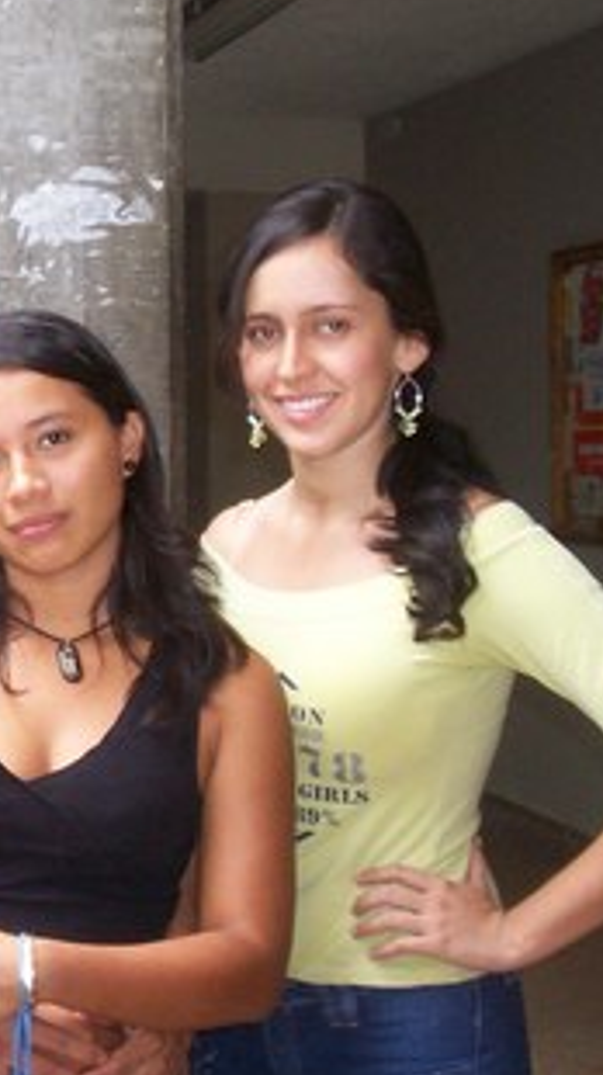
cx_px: -364
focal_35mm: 81
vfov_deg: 26.1
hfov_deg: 13.8
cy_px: 388
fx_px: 2306
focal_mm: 5.9
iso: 140
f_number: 4.5
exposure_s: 1/64
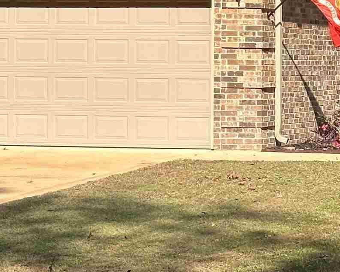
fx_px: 1832
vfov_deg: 8.5
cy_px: 95
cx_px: 433
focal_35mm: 182
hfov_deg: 10.4
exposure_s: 1/2667
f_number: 1.78
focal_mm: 6.86
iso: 64
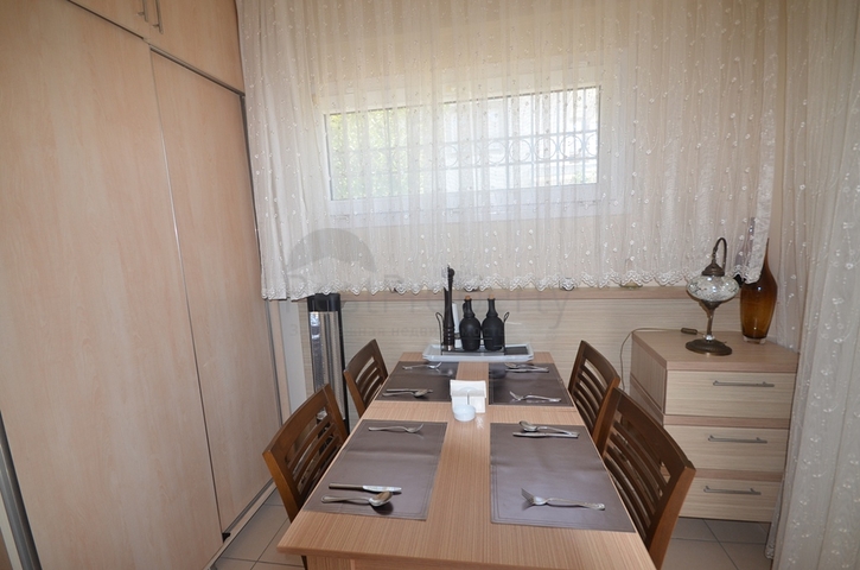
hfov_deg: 100.5
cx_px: 430
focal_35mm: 15
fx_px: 358
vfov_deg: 77.1
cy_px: 285
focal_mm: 10
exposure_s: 1/60
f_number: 7.1
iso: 400
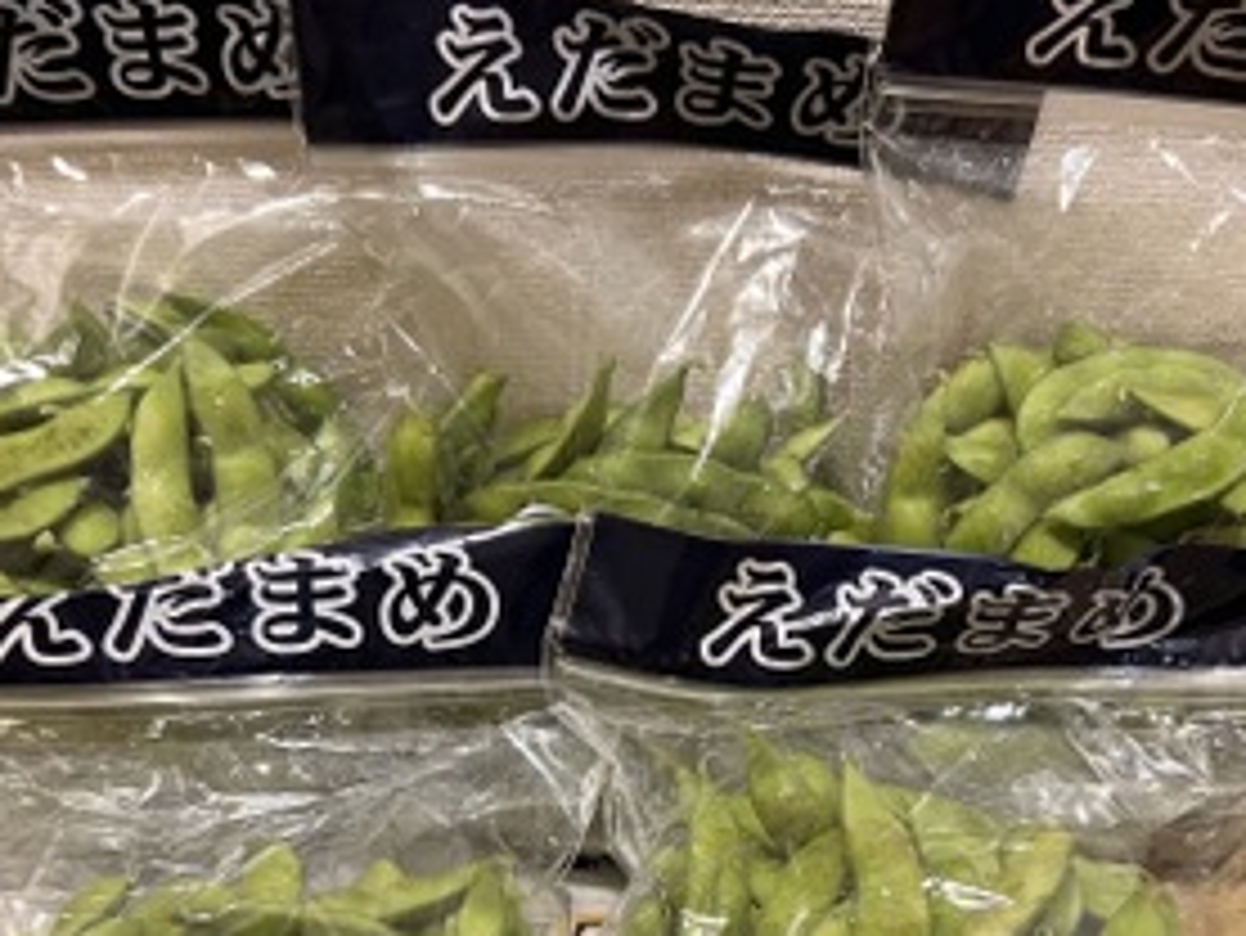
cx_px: 675
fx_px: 1620
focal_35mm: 45
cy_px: 724
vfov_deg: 31.5
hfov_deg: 42.0
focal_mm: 5.7
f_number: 1.5
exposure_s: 1/50
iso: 250
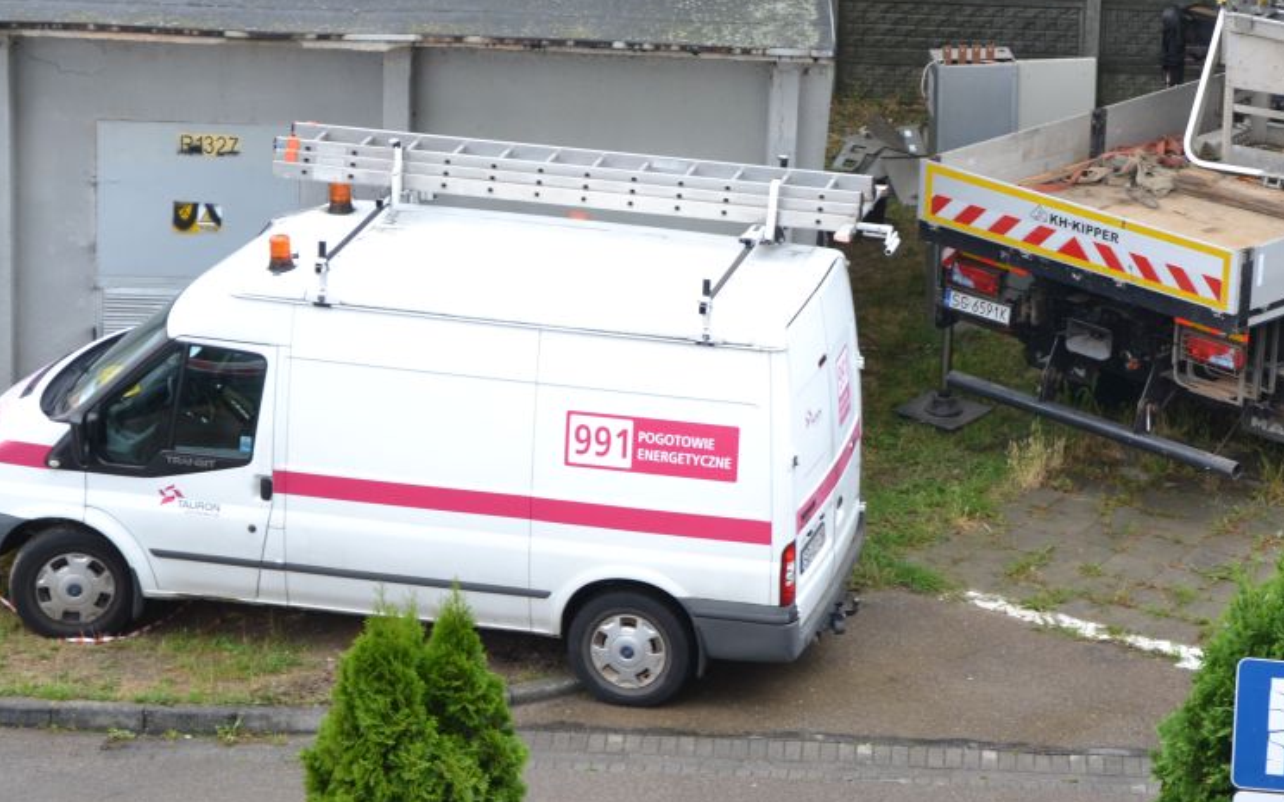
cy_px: 176
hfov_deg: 14.6
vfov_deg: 9.2
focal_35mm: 143
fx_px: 5004
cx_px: 922
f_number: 5.6
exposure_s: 1/125
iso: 400
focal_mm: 58
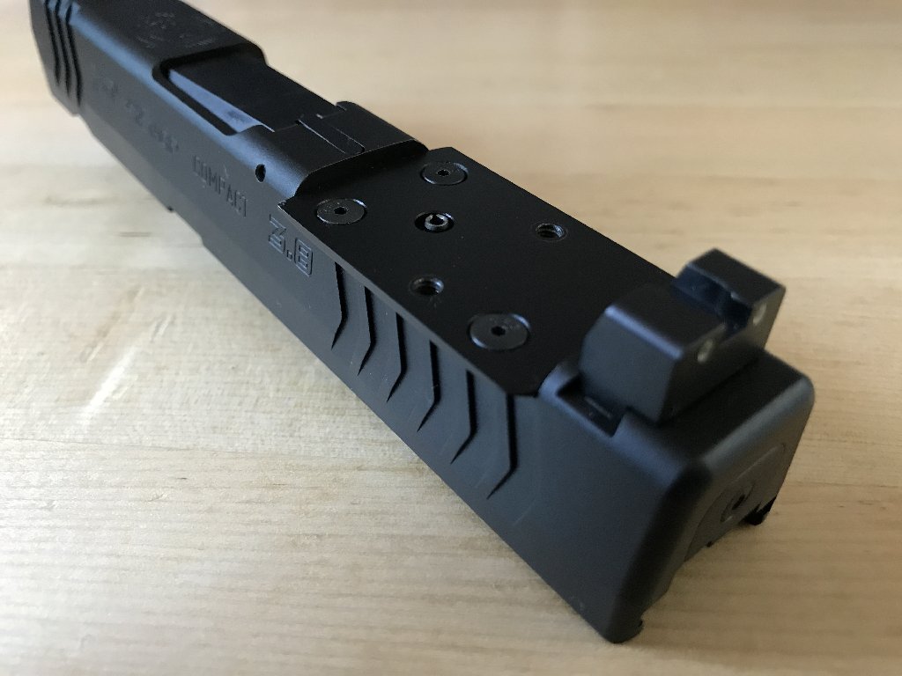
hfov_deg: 63.4
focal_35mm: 28
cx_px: 451
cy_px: 338
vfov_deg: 49.7
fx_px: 730
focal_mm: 3.99
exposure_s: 1/11
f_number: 1.8
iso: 100
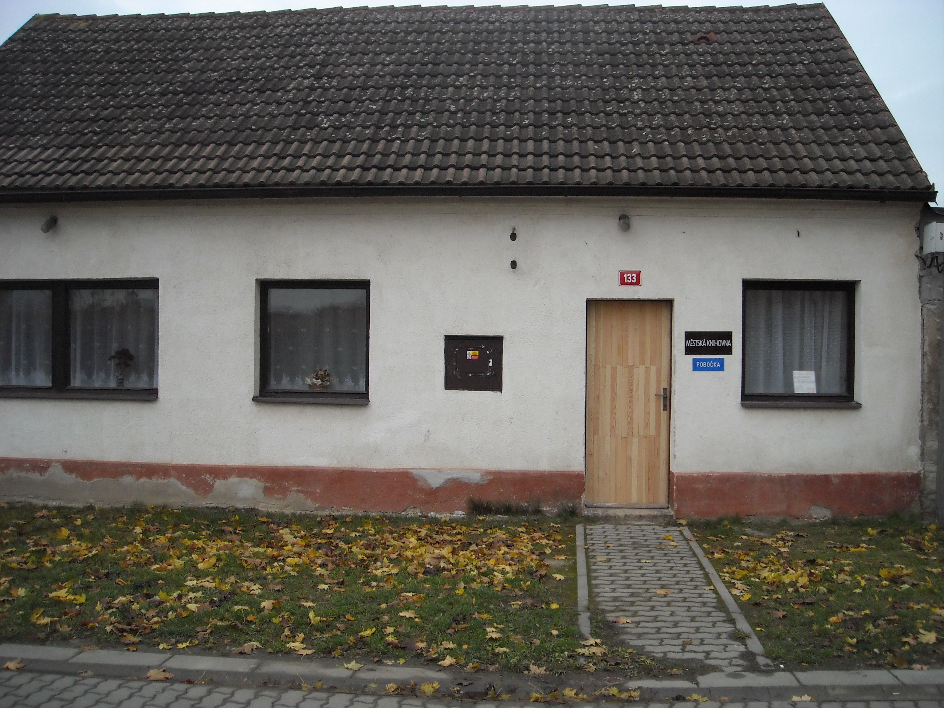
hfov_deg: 52.6
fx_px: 954
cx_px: 472
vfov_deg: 40.7
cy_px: 354
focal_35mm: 35
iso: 183
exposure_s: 1/250
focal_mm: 5.7
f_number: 2.8
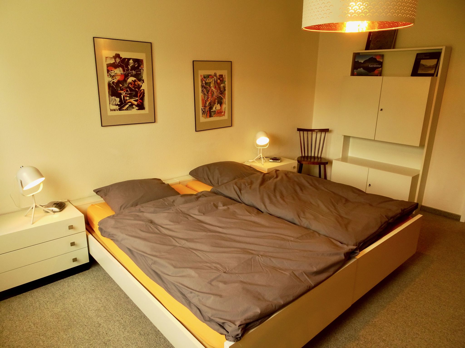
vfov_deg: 56.8
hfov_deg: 71.6
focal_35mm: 24
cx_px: 232
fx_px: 322
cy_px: 174
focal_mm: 4.1
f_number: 3.5
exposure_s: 1/30
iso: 100
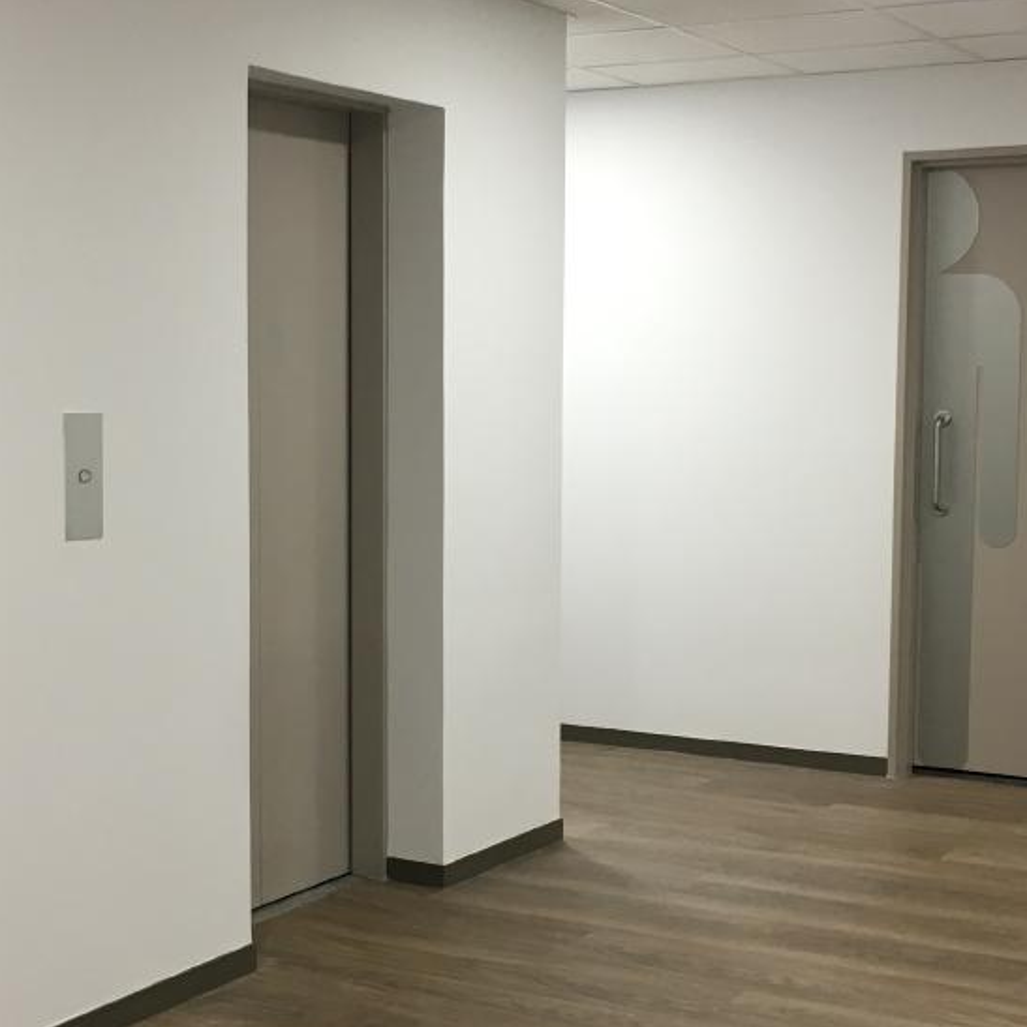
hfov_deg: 28.6
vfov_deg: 28.6
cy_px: 533
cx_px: 473
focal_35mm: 60
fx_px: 2014
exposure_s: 1/33
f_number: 2.2
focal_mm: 4.15
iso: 80
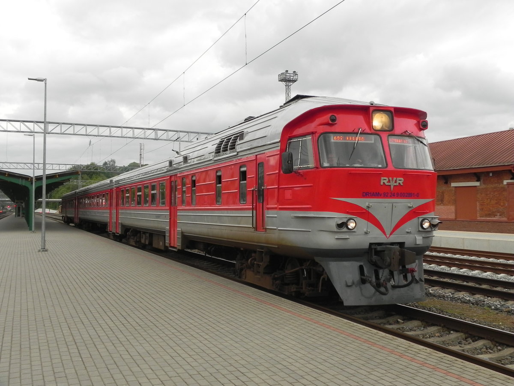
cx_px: 257
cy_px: 193
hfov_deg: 45.8
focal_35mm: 41
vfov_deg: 35.1
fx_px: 609
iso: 160
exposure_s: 1/324
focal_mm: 7.3
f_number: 4
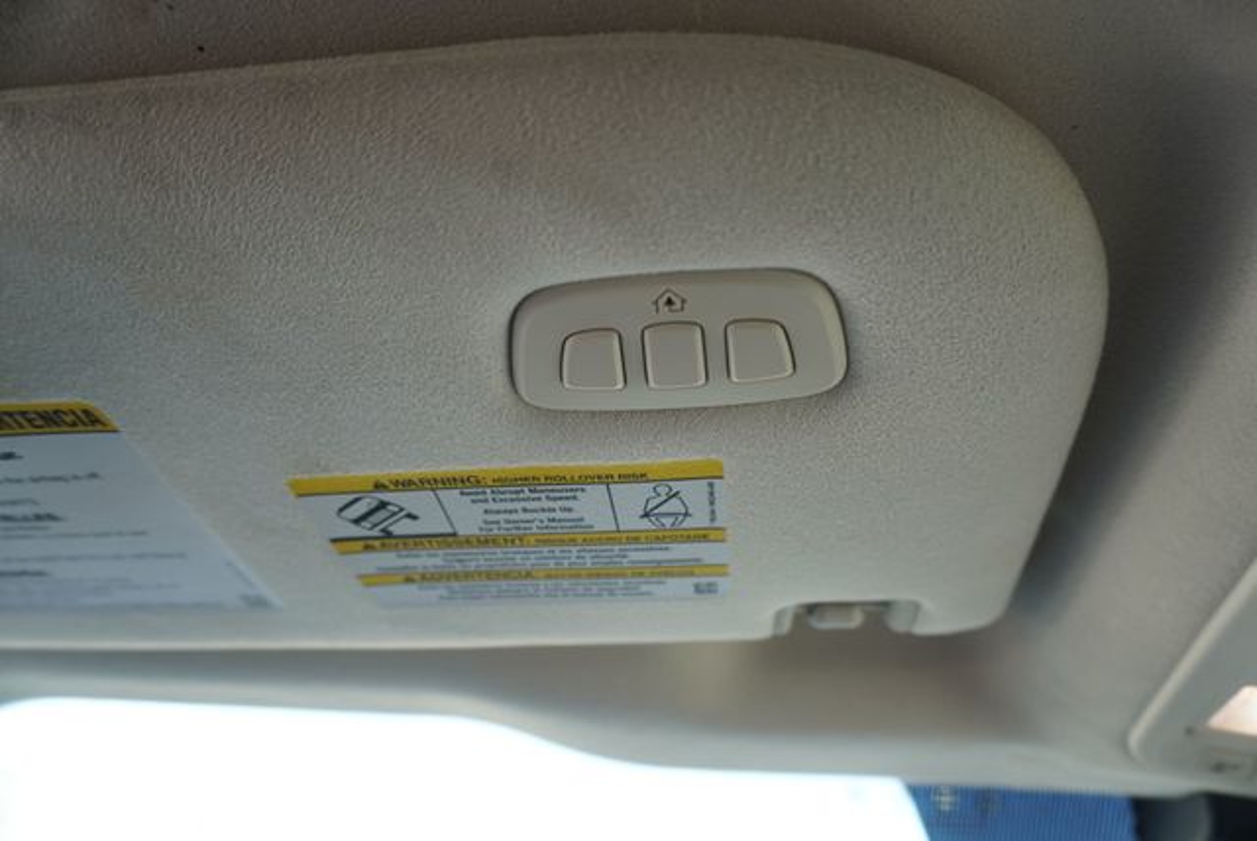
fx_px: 839
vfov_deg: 53.2
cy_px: 420
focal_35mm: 24
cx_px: 628
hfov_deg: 73.7
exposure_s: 1/60
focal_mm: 16
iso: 125
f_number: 4
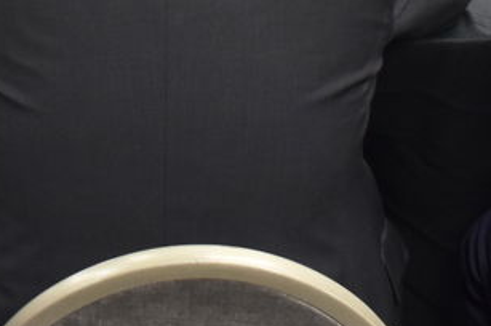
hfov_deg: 14.9
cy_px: -392
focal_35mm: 137
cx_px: 75
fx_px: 1867
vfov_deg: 9.2
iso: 1000
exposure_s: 1/80
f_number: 5.6
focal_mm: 20
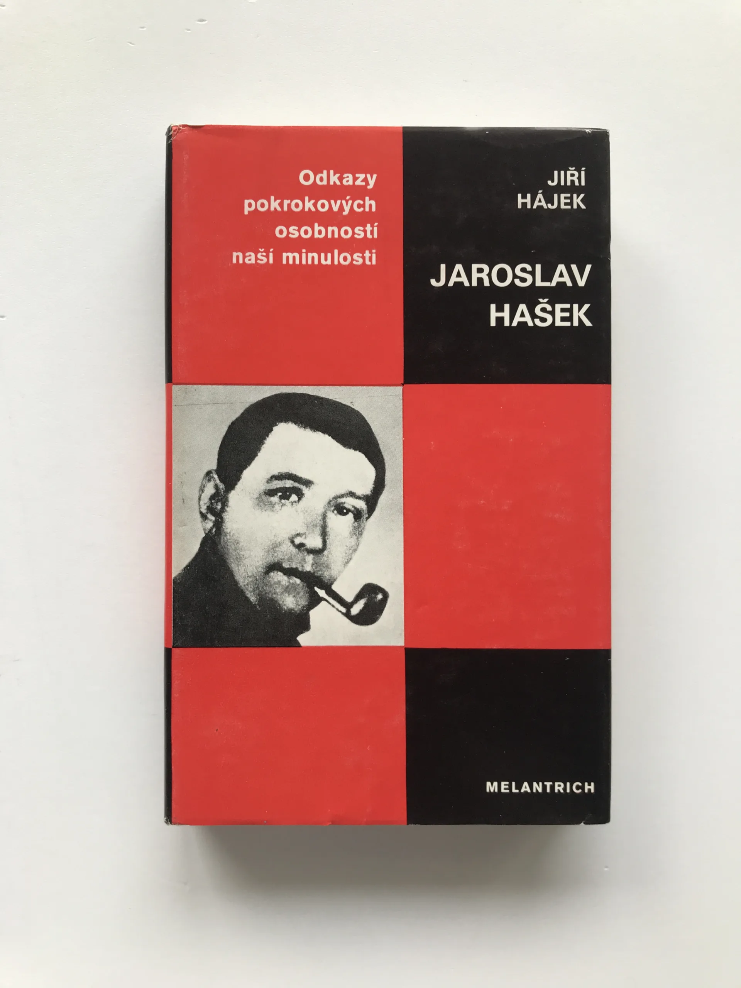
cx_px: 370
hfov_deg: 49.7
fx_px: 799
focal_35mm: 28
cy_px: 494
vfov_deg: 63.4
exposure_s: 1/100
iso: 32
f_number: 1.8
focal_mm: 3.99
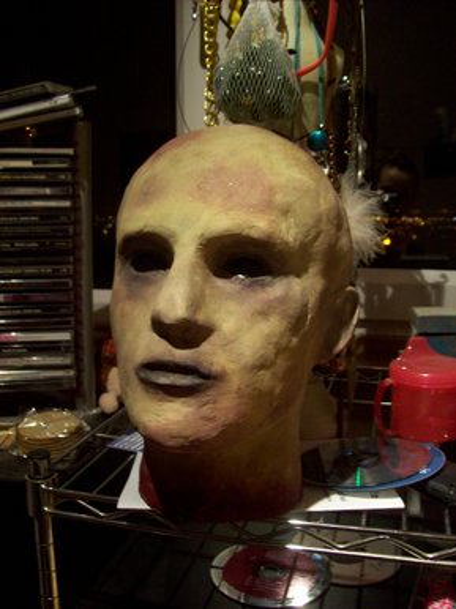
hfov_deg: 39.6
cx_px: 228
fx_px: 633
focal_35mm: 36
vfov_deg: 51.4
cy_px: 304
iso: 200
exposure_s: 1/8
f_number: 2.7
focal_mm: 6
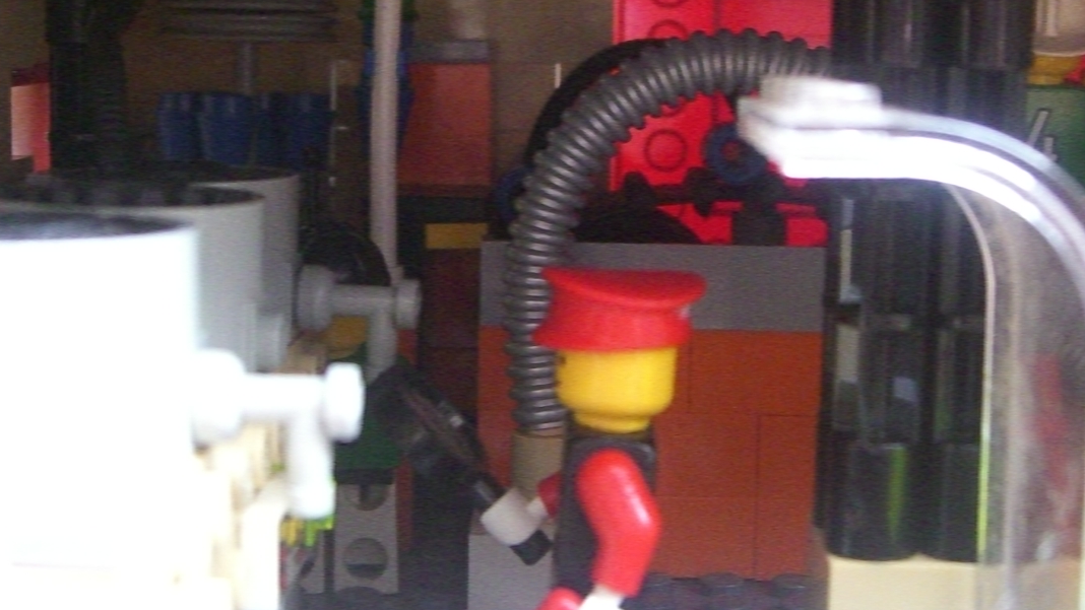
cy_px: 193
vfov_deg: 19.3
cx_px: 535
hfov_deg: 33.8
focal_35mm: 62
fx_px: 1784
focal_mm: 7.9
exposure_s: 1/100
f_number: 2.8
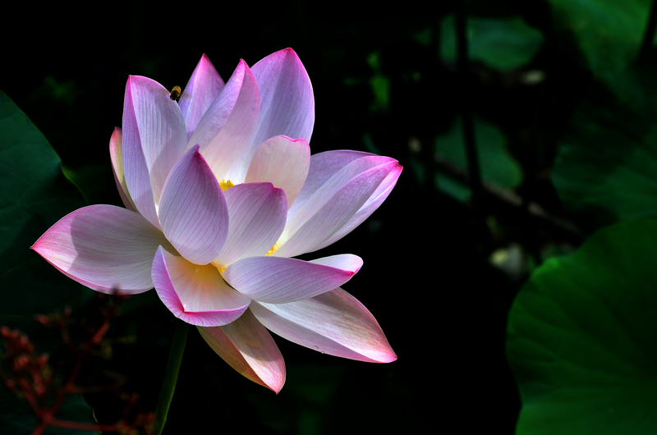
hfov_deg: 15.2
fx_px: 2459
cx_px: 328
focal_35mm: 135
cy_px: 218
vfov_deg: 10.1
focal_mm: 90
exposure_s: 1/1600
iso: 400
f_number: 8
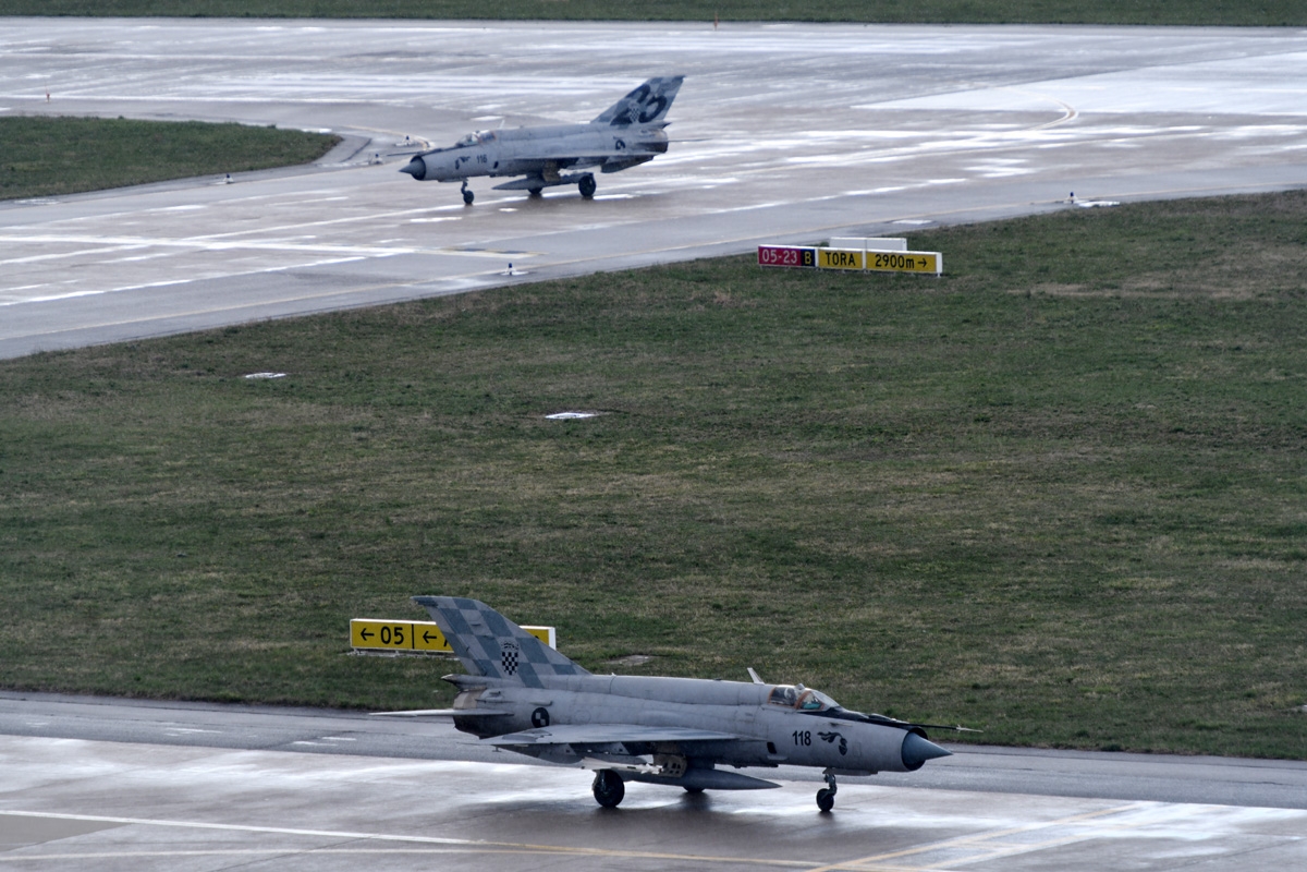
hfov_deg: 6.9
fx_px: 10891
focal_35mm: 300
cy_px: 436
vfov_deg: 4.6
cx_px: 654
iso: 400
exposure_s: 1/640
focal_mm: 300
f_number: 7.1
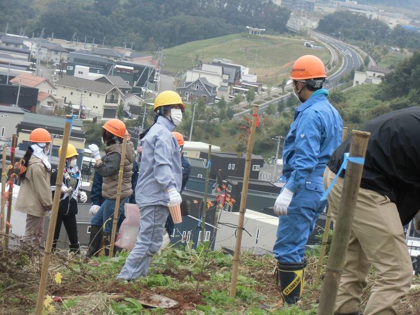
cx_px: 210
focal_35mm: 123
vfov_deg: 12.0
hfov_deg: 16.0
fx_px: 1492
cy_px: 158
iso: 100
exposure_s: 1/100
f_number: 5.5
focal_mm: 21.79
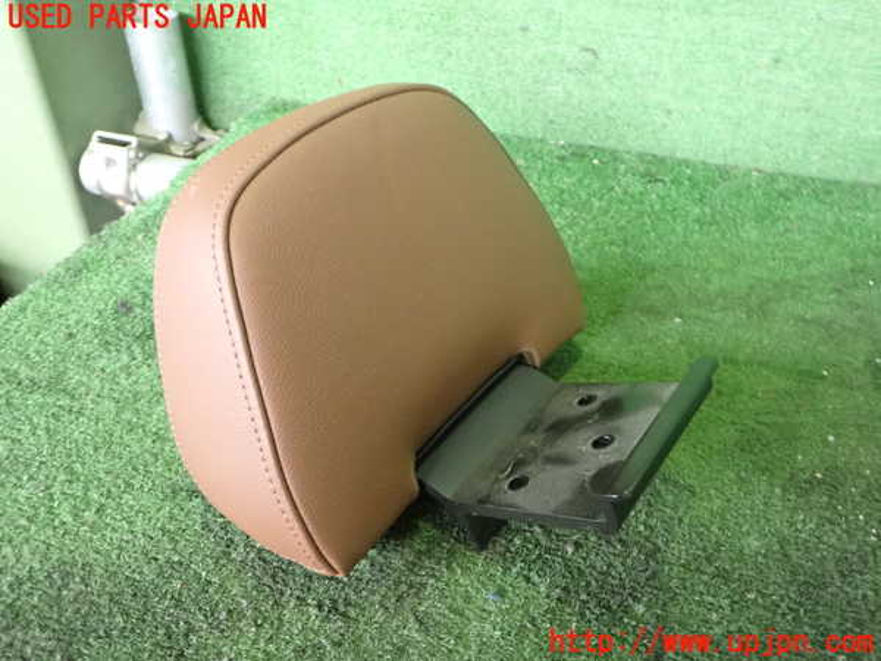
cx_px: 440
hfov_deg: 60.0
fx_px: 764
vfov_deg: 46.8
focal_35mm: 30
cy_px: 330
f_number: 2.3
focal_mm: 5.4
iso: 1250
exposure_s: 1/80
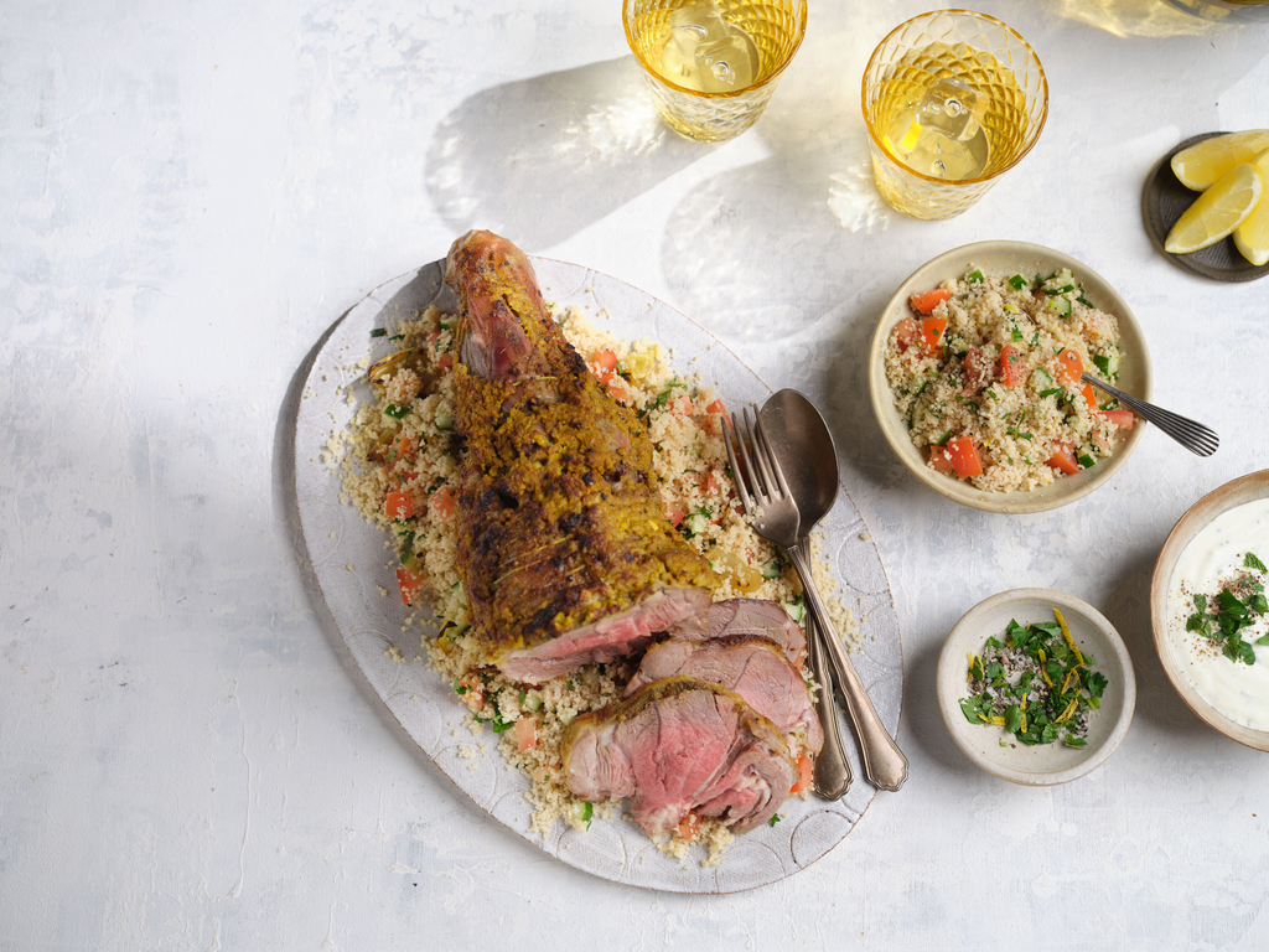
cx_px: 634
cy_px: 476
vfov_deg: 29.1
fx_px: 1833
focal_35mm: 50
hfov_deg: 38.2
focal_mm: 63
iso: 400
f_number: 5
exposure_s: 1/100
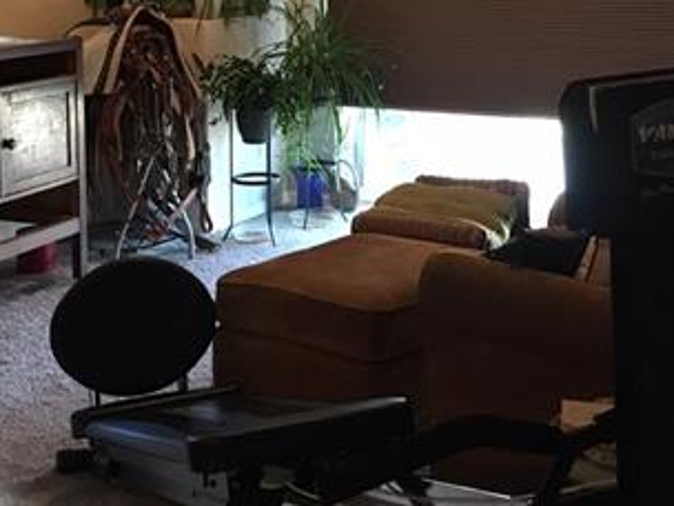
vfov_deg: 22.9
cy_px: -18
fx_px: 1188
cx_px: 333
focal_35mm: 61
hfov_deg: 31.7
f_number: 2.2
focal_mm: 4.15
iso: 250
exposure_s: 1/15
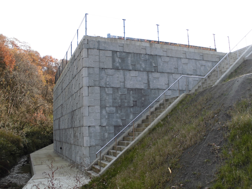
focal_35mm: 34
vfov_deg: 41.8
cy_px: 94
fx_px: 248
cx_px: 126
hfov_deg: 54.0
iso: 100
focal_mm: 6.1
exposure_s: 1/160
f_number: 4
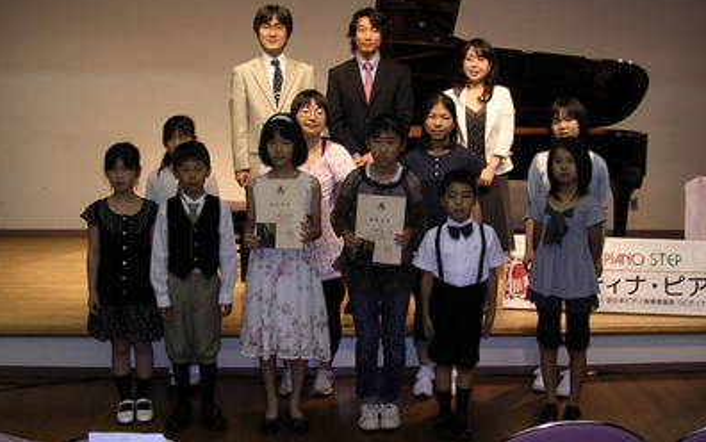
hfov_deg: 43.5
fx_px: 886
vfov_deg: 28.0
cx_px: 351
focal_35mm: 46
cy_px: 226
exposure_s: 1/30
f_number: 3
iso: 100
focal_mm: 6.6
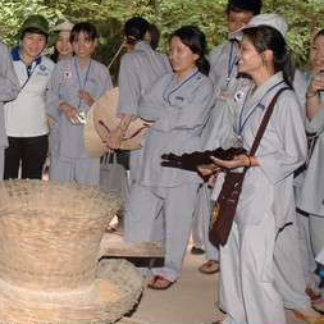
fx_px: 614
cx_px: -64
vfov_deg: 29.2
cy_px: 92
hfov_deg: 26.3
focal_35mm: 58
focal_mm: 18
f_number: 4
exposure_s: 1/60
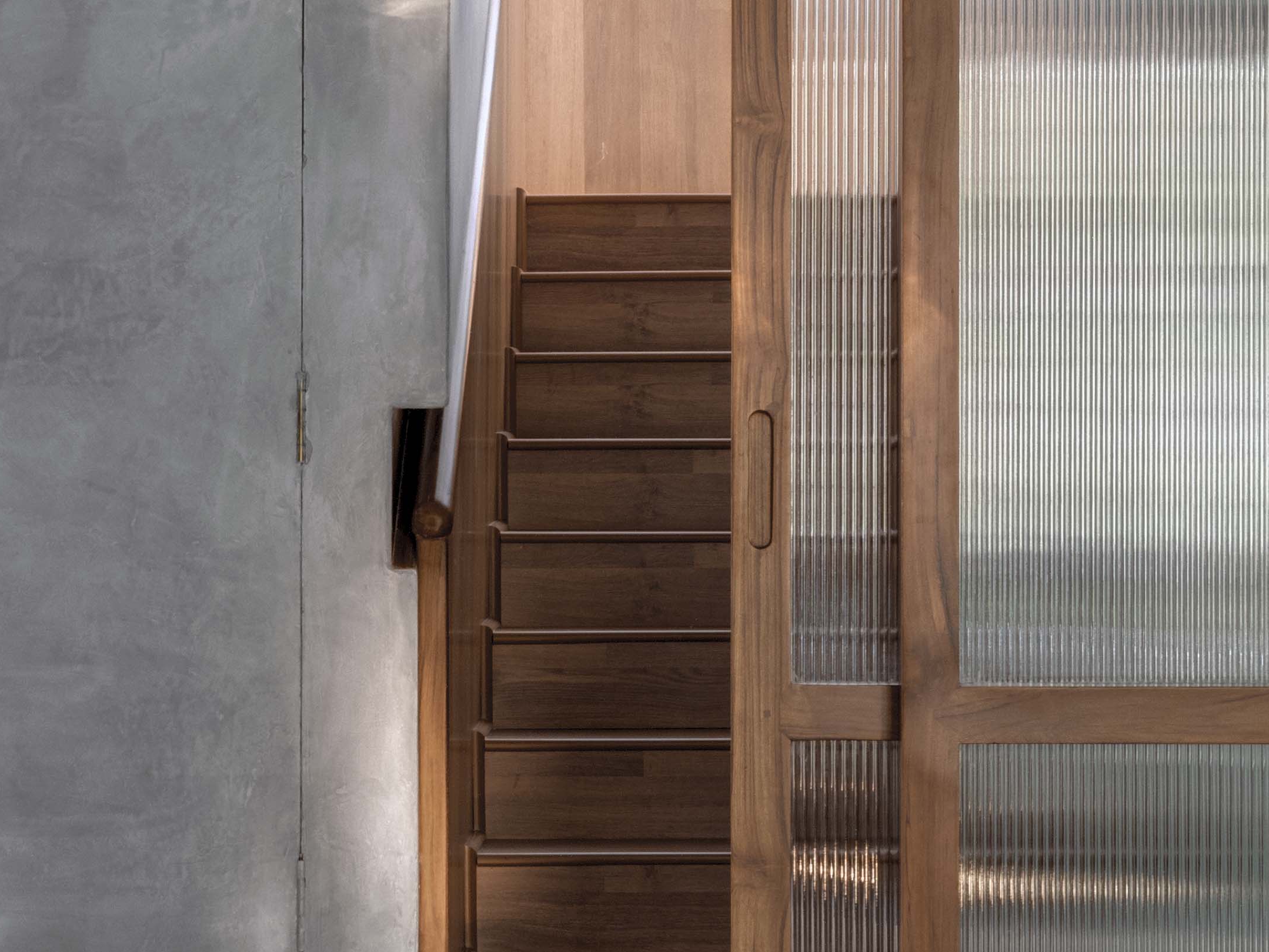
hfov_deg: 15.9
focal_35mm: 124
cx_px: 600
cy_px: 700
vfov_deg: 11.9
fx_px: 4546
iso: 400
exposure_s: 5
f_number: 16
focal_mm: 35
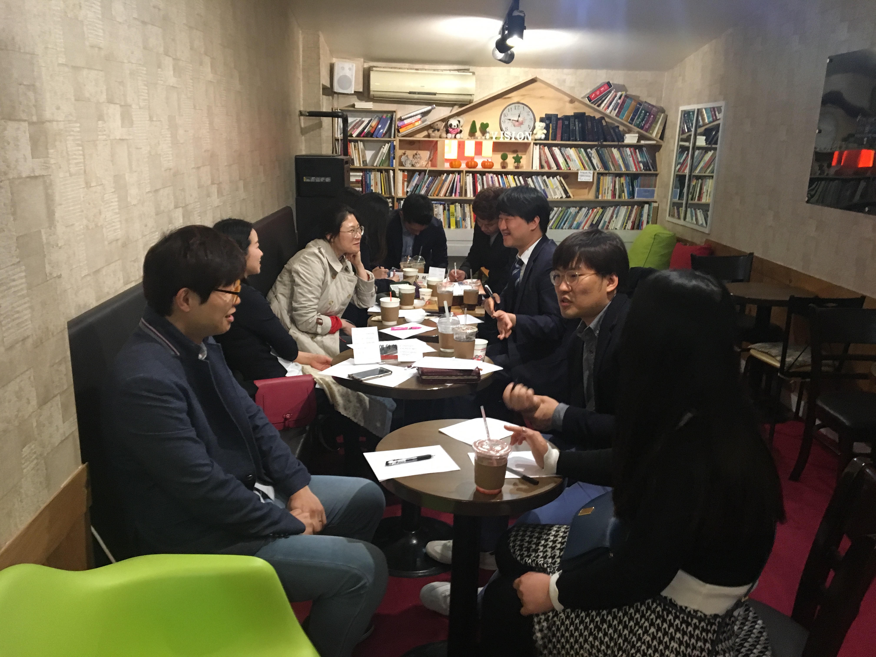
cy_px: 328
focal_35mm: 29
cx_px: 438
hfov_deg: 61.7
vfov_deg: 48.2
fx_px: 734
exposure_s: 1/15
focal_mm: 4.15
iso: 200
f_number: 2.2
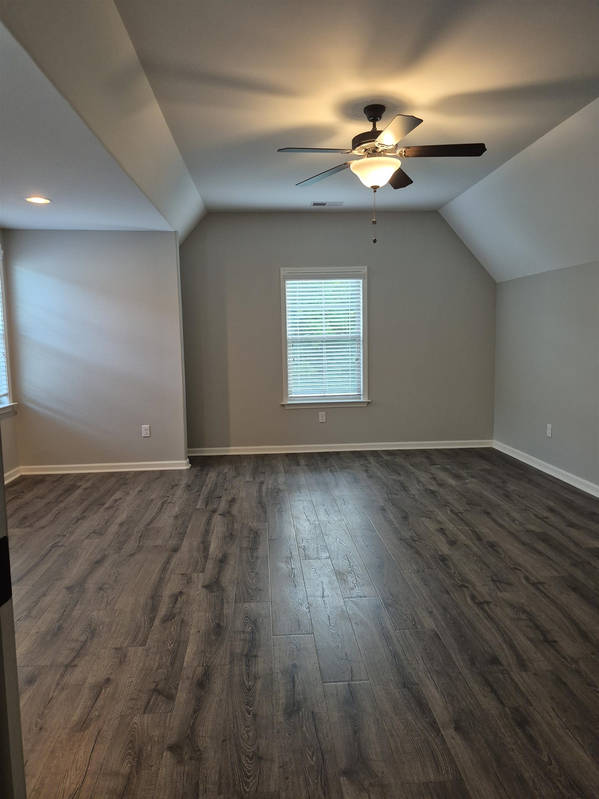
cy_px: 400
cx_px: 300
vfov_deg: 73.9
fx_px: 531
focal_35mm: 23
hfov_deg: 58.9
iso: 320
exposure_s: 1/120
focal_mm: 5.4
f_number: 1.8
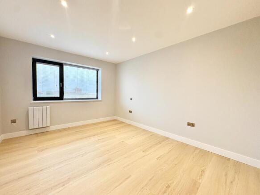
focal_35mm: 14
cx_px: 130
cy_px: 98
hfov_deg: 102.1
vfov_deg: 85.7
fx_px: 105
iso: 125
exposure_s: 1/100
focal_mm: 2.22
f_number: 2.2
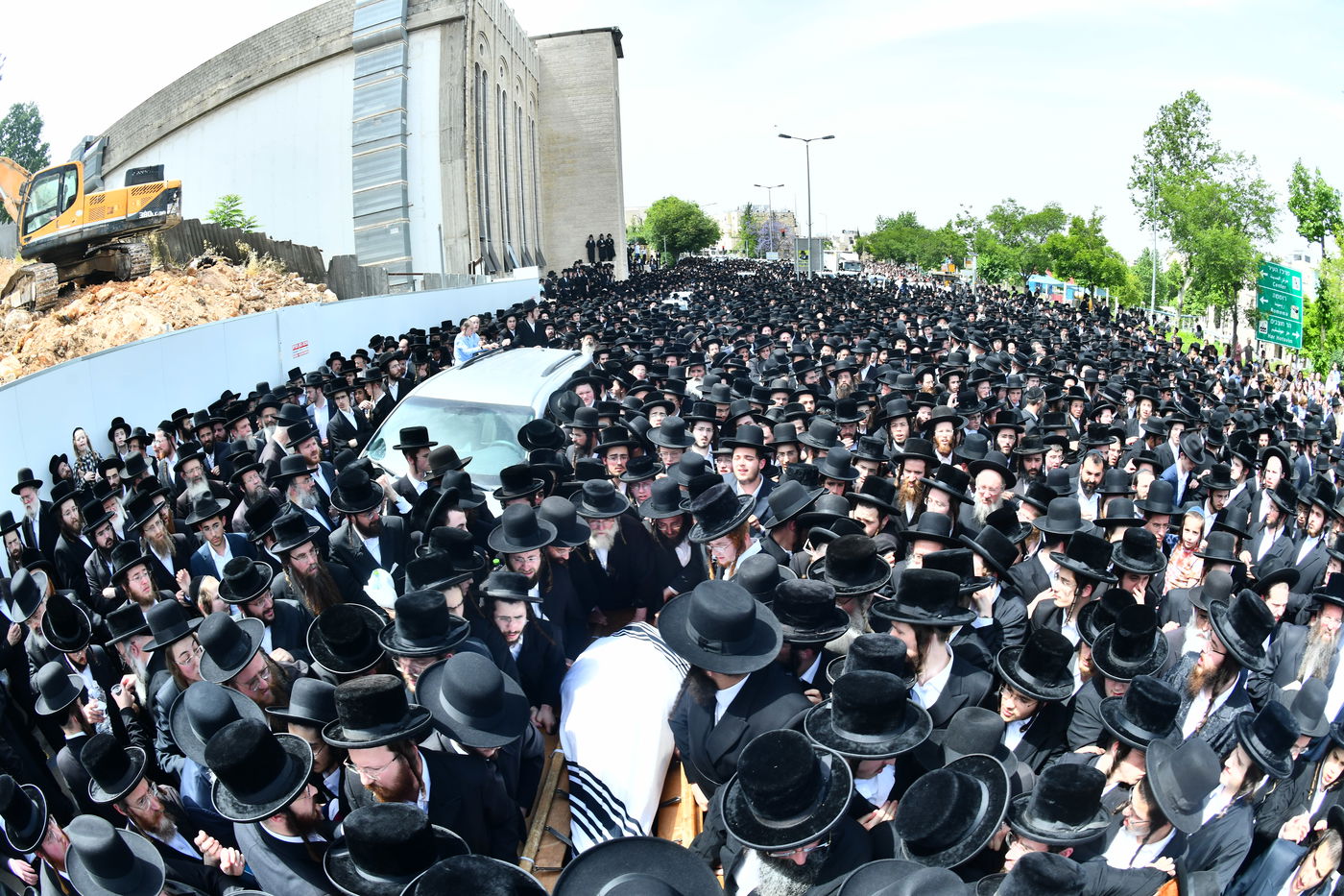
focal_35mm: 16
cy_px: 448
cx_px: 672
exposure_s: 1/200
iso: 200
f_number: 8
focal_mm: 16
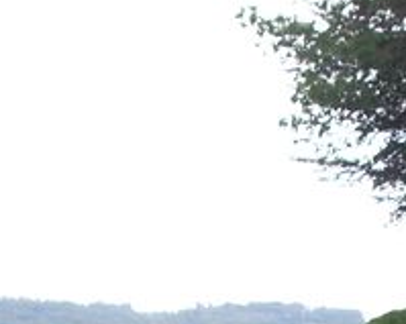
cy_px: 522
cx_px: 180
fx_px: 2114
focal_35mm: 176
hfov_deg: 11.0
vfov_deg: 8.5
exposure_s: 1/80
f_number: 4.3
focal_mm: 5.8
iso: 50
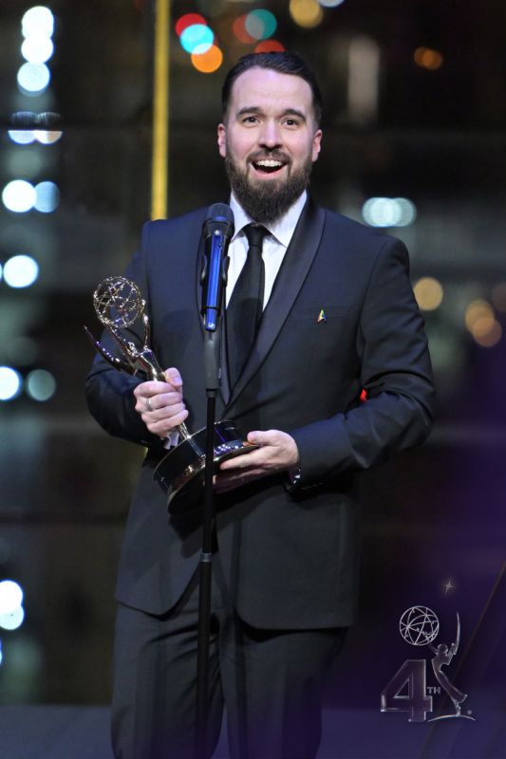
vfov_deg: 8.3
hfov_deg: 5.6
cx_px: 253
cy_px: 380
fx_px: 5209
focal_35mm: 247
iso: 4000
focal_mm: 165
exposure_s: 1/400
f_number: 2.8
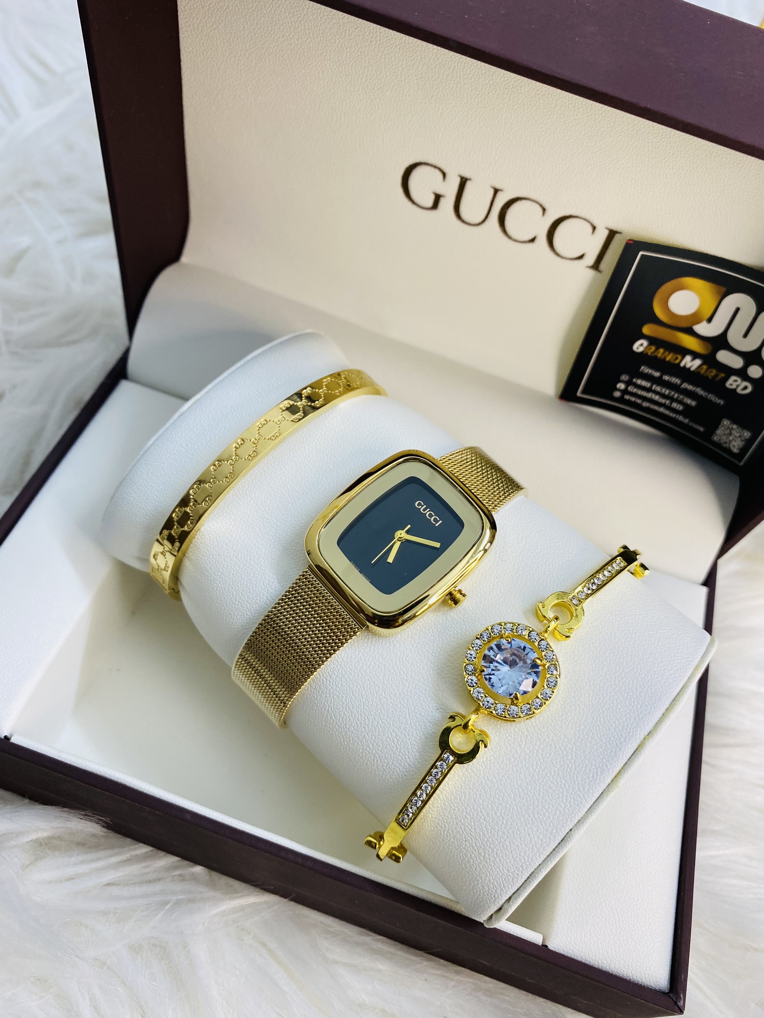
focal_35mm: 26
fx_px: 765
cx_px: 382
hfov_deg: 53.1
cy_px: 509
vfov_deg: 67.3
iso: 80
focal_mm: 4.25
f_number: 1.8
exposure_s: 1/100
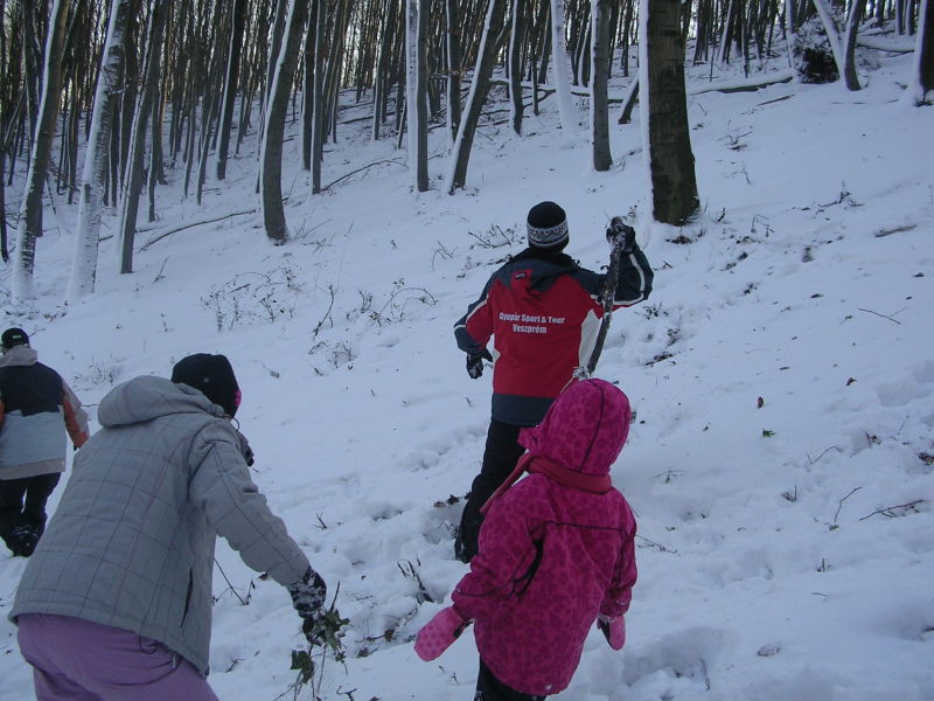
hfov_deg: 49.0
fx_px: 1025
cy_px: 350
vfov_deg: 37.7
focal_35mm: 38
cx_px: 467
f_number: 2.8
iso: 50
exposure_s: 1/478
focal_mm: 5.8
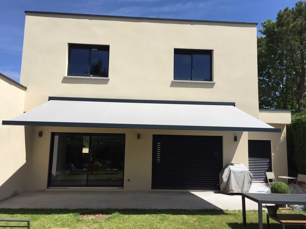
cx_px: 153
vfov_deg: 48.2
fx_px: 256
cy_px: 114
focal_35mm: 29
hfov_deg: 61.7
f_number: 2.2
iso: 32
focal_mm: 4.15
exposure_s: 1/2326
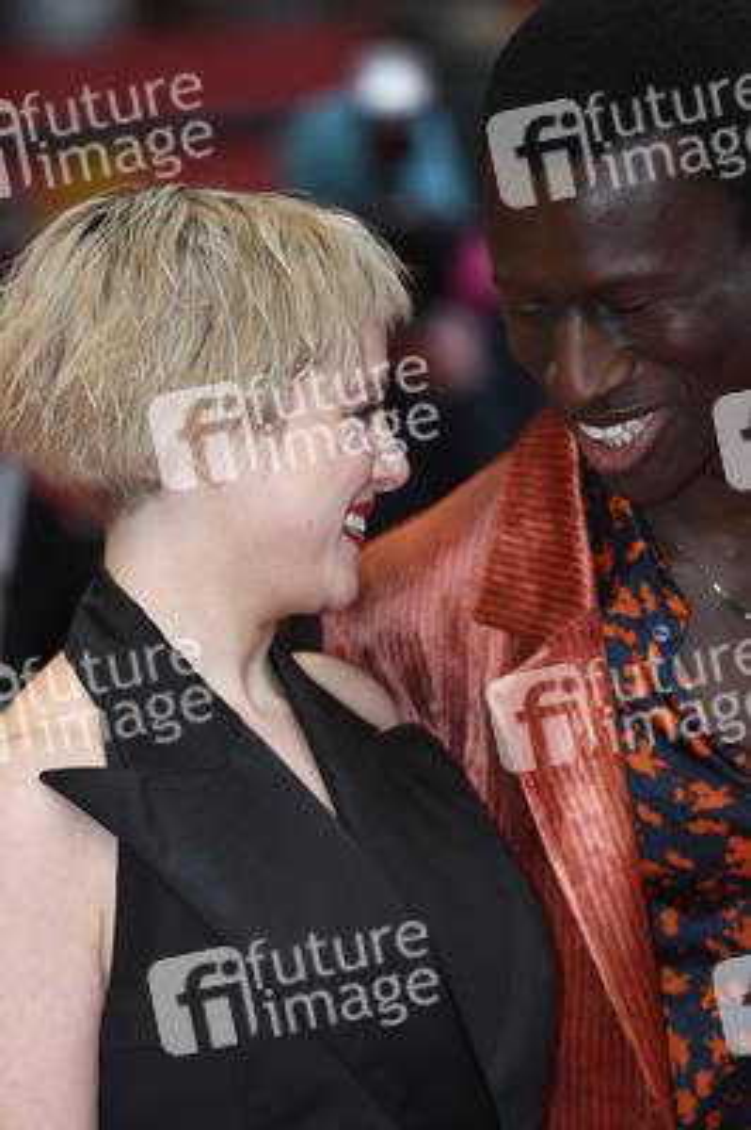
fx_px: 6112
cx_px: 376
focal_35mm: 195
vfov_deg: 10.6
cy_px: 565
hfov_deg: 7.0
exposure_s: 1/640
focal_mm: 195
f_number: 3.5
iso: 640
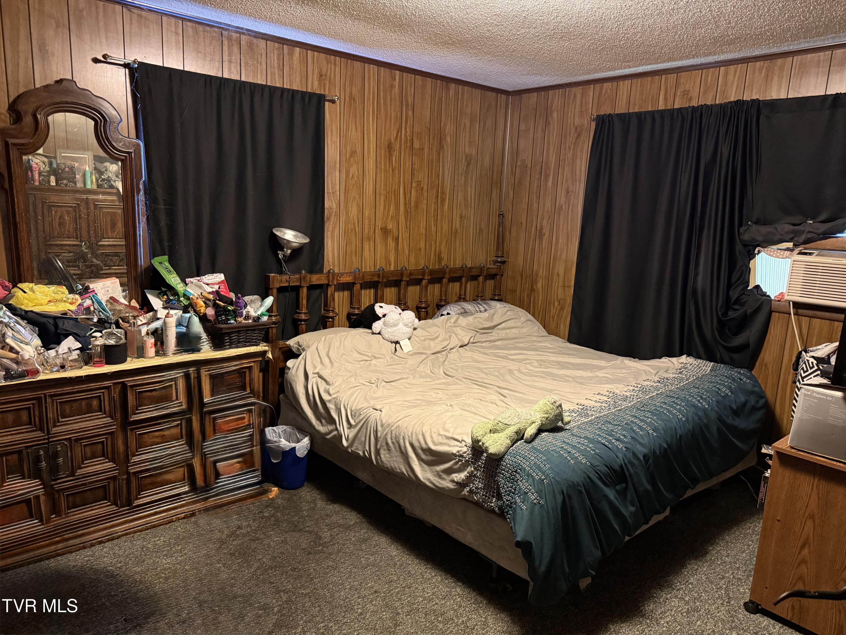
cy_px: 318
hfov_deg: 71.6
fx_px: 587
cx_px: 423
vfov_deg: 56.8
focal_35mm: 24
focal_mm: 6.76
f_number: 1.78
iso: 800
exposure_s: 1/30
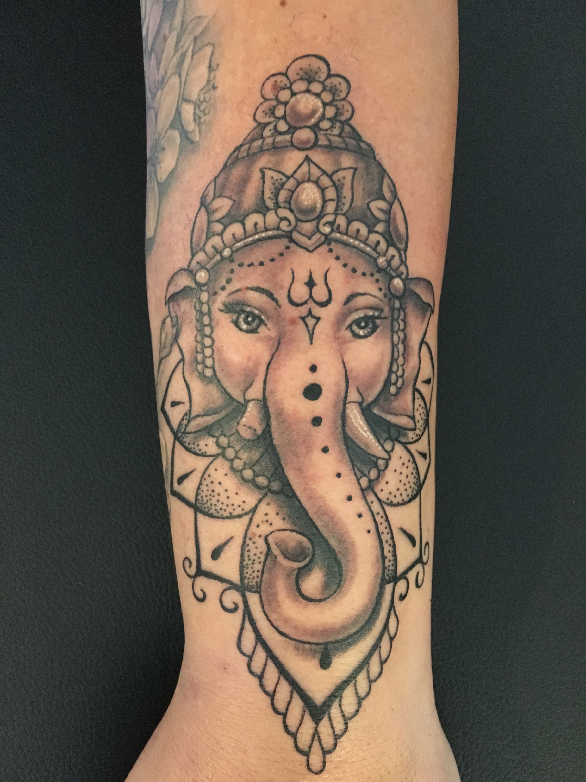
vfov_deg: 61.7
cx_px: 293
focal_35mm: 29
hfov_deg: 48.2
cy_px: 391
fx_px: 655
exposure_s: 1/17
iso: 500
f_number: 2.2
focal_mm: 4.15
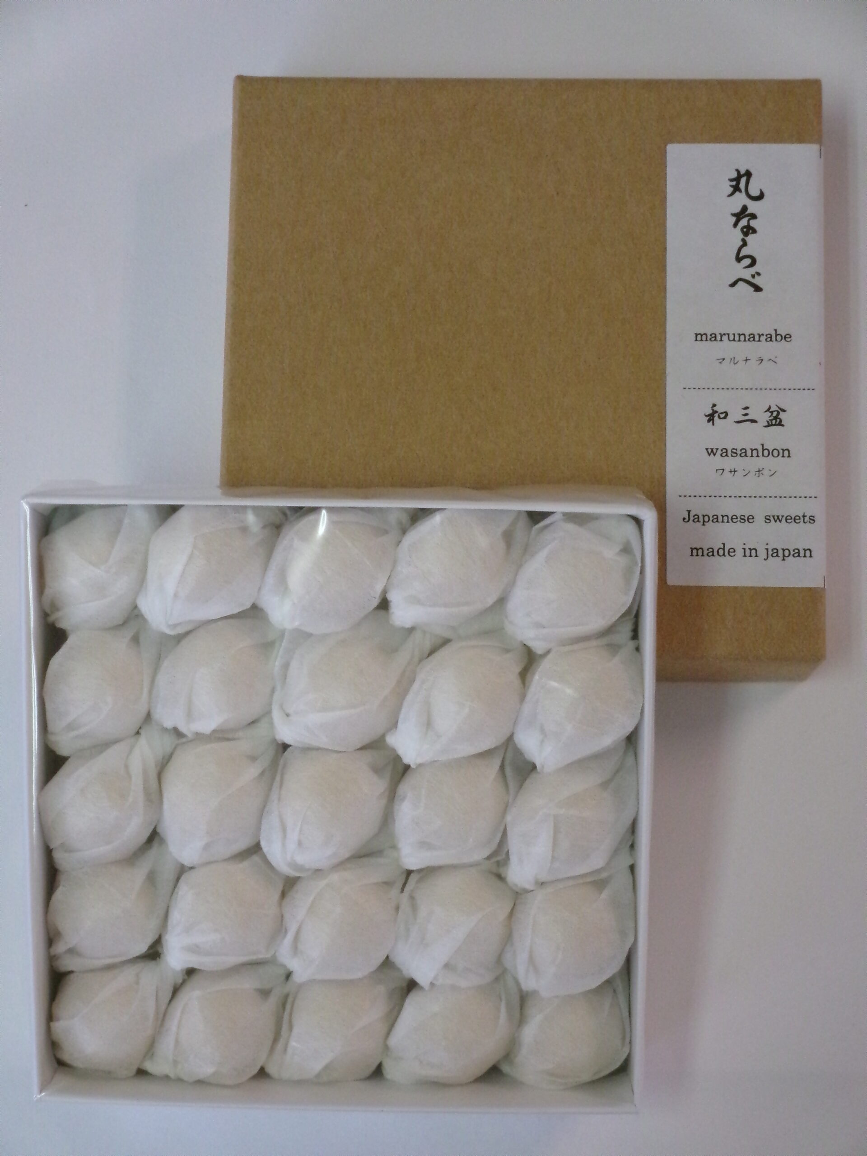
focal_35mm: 78
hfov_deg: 18.9
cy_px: 578
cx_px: 434
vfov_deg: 25.0
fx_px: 2605
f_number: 5.4
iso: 800
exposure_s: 1/120
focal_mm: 14
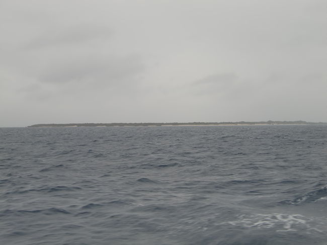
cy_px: 122
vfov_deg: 26.5
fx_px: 519
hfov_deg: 34.9
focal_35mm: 55
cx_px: 164
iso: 64
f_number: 3.6
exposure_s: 1/250
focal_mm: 9.8
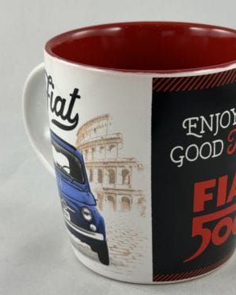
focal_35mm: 85
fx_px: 743
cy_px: 158
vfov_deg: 22.5
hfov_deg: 18.0
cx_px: 160
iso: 64
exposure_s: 1/100
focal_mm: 6.86
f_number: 1.78
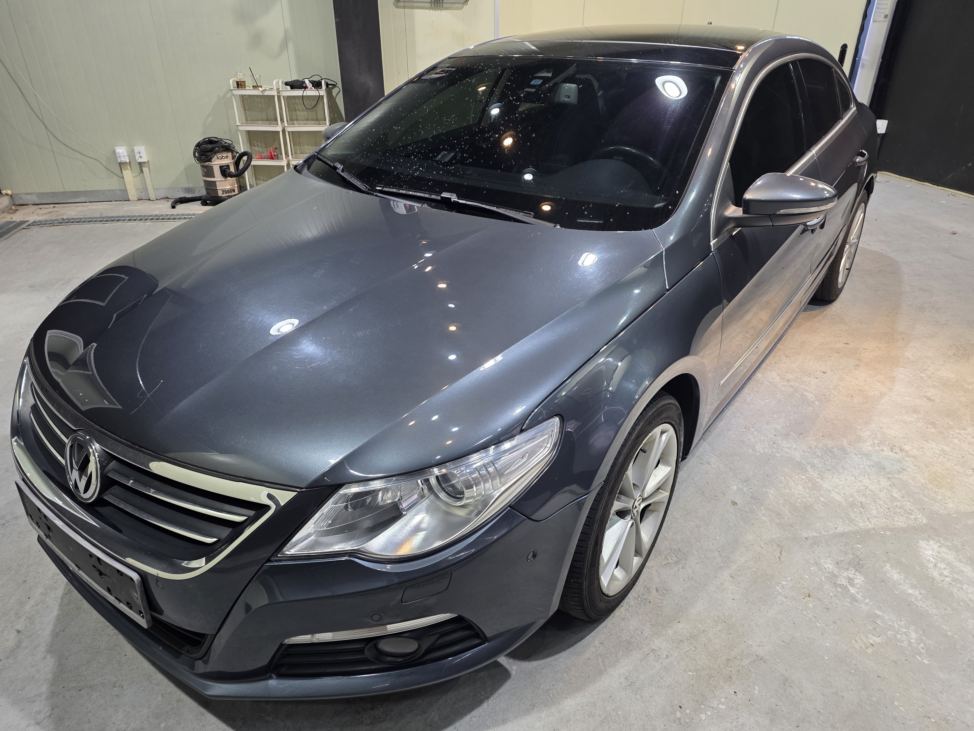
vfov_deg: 58.9
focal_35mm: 23
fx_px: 647
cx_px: 487
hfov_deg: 73.9
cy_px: 366
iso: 200
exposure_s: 1/120
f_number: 1.7
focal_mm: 6.3
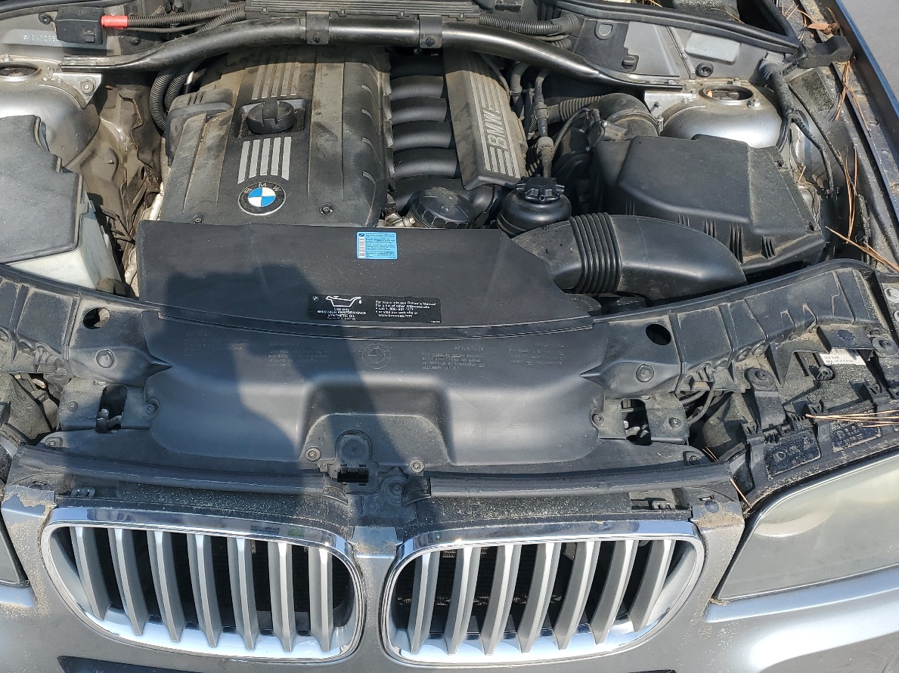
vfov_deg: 40.5
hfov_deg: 52.3
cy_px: 263
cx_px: 362
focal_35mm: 35
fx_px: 909
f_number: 1.5
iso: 50
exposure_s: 1/1429
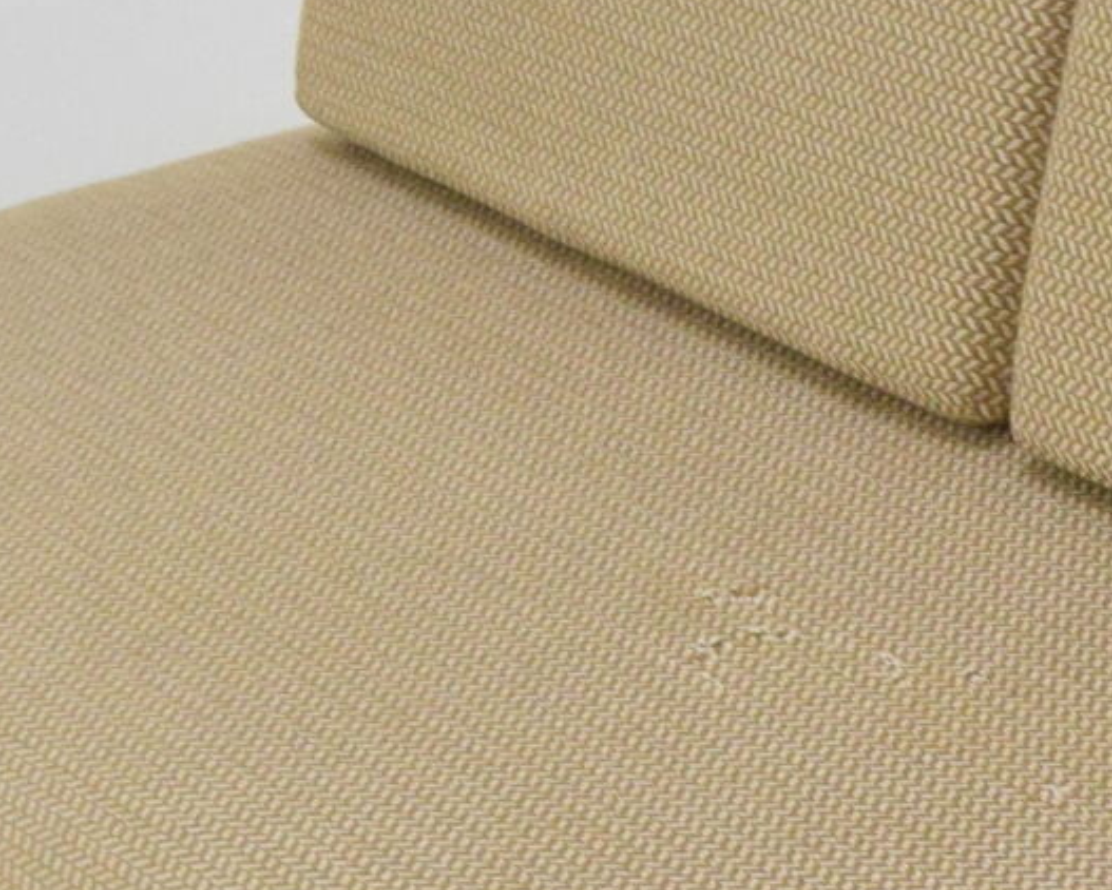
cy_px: 833
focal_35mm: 160
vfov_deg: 9.6
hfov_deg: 11.8
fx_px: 5268
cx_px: 1277
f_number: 6.3
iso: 1600
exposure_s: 1/160
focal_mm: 20
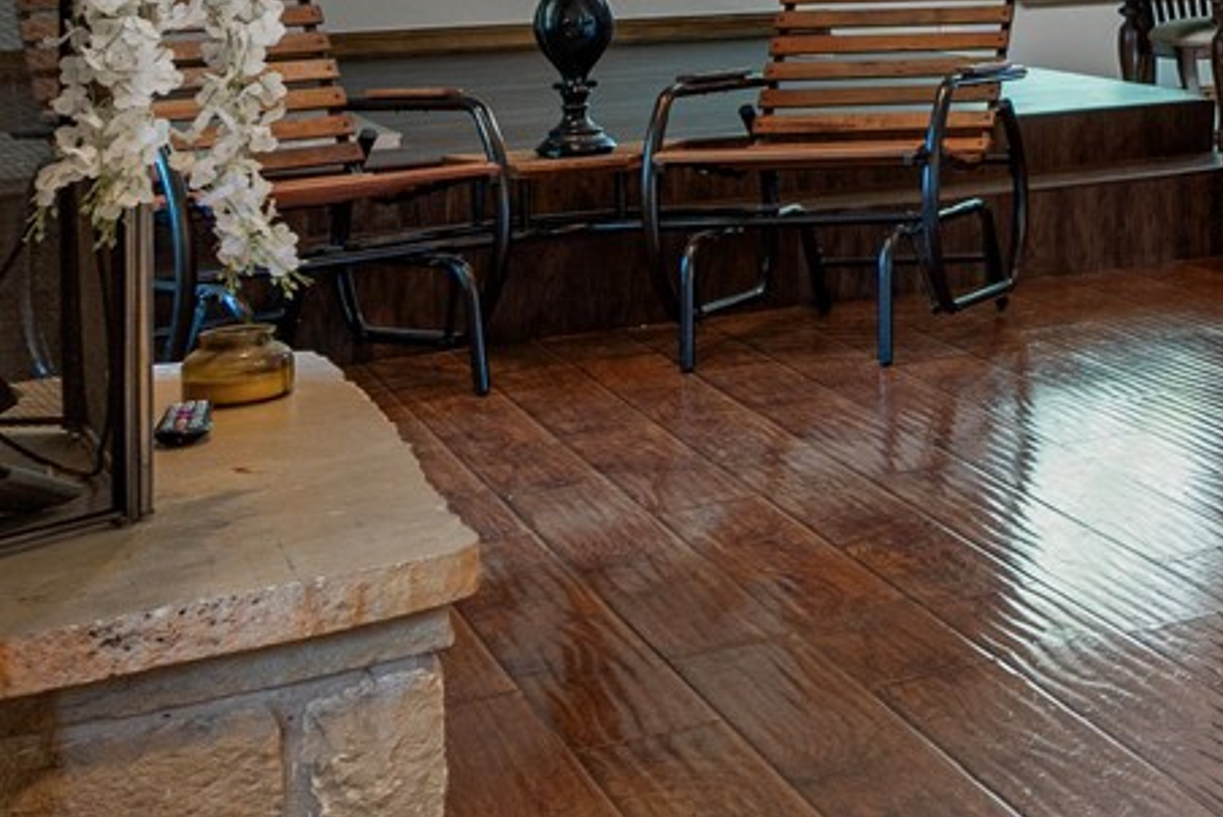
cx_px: 2148
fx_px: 2447
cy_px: -158
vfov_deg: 18.0
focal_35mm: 72
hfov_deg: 20.6
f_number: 8
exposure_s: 1/10
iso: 400
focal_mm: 16
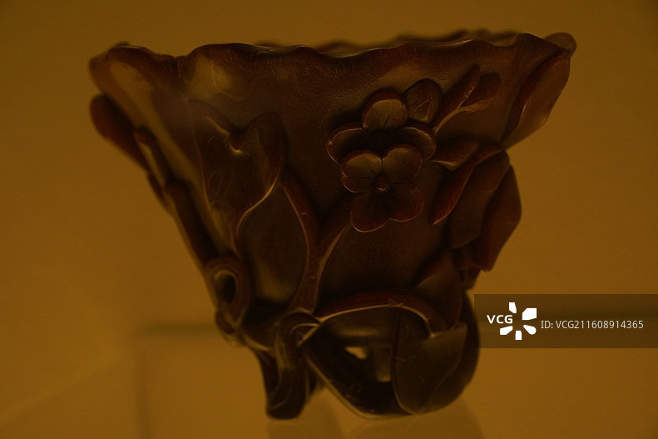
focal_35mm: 91
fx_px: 1663
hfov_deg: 22.4
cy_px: 218
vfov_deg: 15.0
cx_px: 327
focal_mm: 60
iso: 1600
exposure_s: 1/100
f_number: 6.3
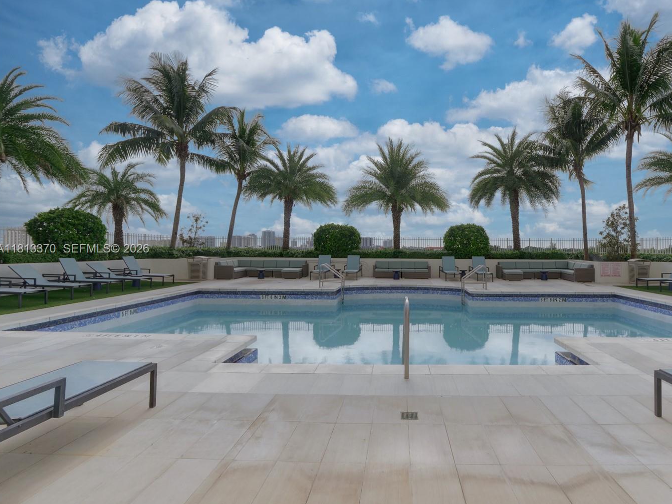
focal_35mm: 19
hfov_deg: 83.9
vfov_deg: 68.7
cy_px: 250
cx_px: 393
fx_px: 369
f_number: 5.6
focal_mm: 8
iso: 400
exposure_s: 1/4000
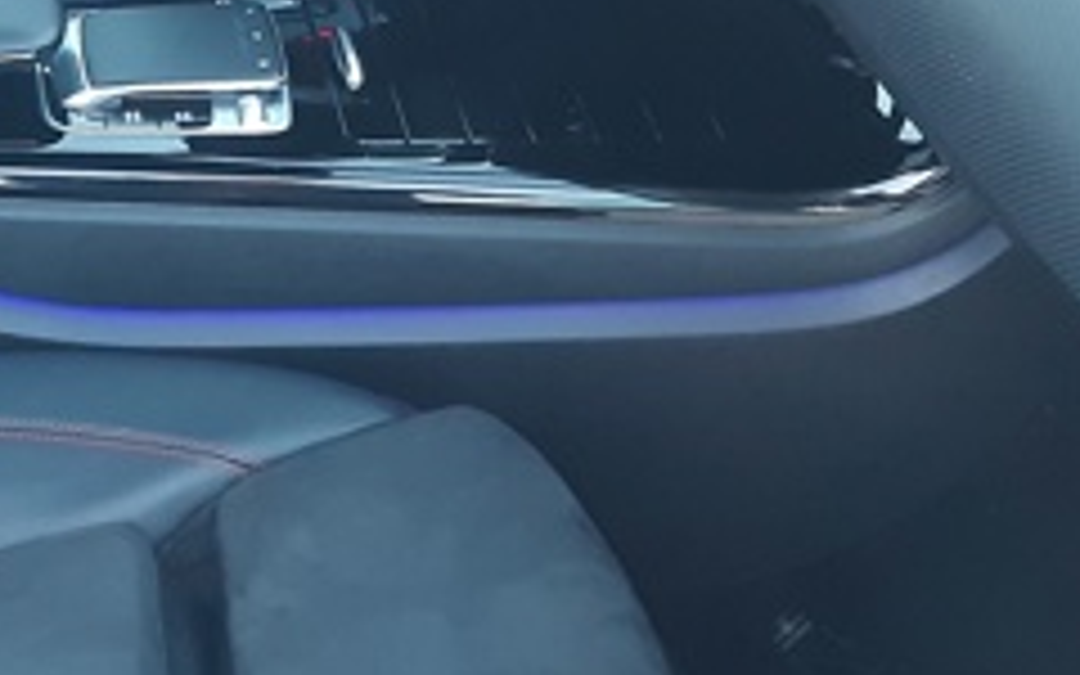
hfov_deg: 21.1
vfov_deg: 14.2
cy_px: 171
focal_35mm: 92
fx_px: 2708
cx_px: -202
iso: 400
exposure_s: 1/25
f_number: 1.7
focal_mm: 3.92
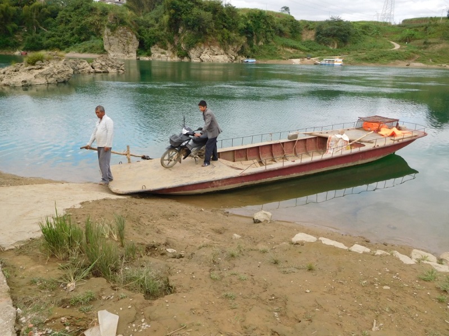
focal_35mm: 25
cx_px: 224
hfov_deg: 69.4
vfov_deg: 54.9
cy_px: 168
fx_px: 324
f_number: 3.4
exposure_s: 1/640
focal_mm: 4.5
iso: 125
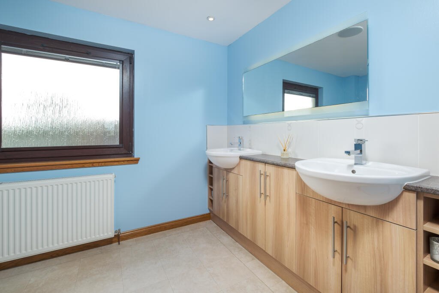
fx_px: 183
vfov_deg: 77.3
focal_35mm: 15
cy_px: 146
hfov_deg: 100.4
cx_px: 220
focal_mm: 10
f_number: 6.4
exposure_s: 1/80
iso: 400
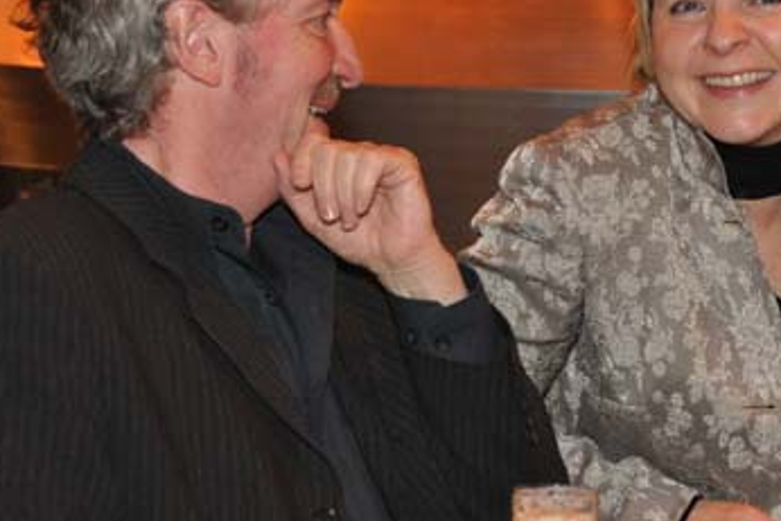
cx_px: 553
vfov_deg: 8.5
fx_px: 3494
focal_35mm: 161
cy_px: 179
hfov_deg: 12.7
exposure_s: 1/60
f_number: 4.8
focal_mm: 62
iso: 900
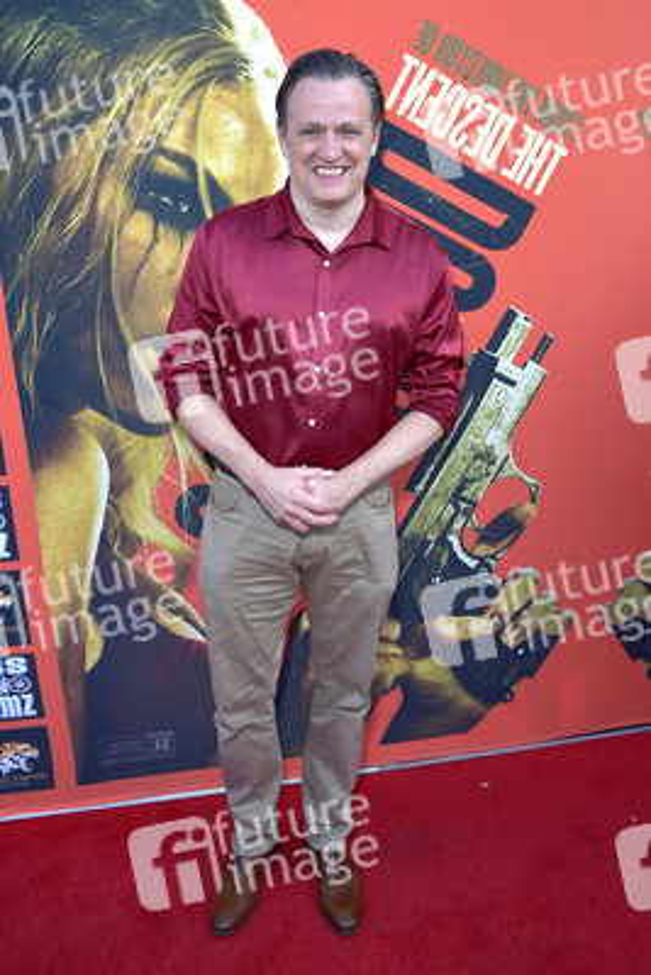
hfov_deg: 53.2
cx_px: 326
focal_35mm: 24
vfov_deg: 73.7
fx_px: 650
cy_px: 488
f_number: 6.3
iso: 250
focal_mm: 24
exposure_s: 1/200
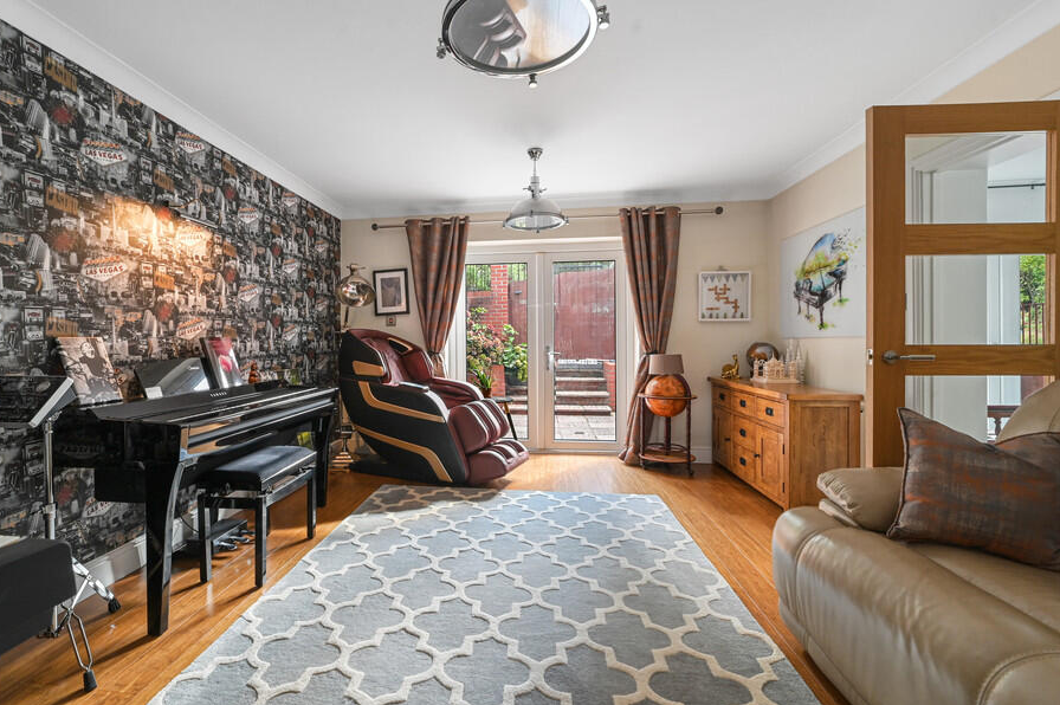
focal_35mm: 16
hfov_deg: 96.4
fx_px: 471
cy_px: 337
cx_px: 474
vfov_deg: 73.6
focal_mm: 14
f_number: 8
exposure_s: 1/1.25
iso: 400
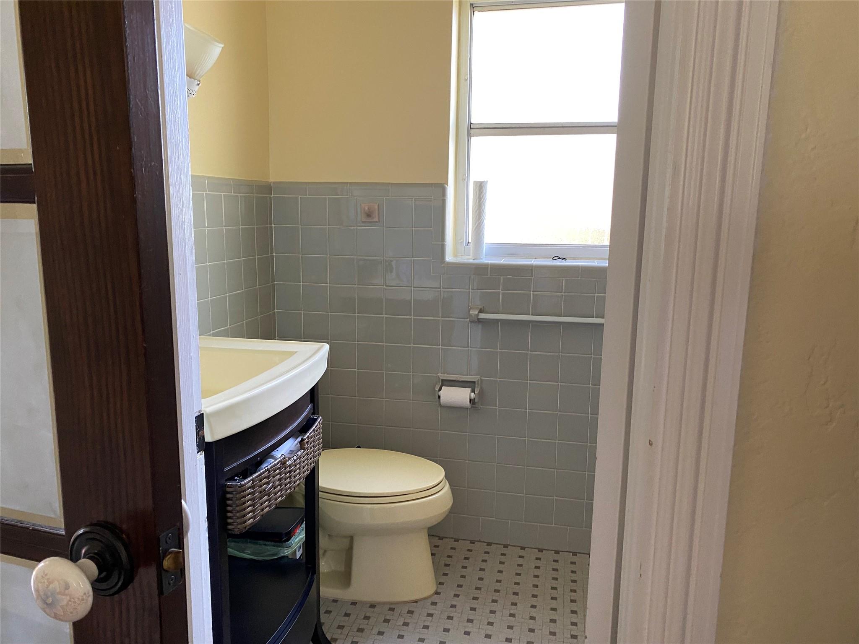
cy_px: 322
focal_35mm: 26
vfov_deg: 53.1
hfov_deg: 67.3
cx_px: 430
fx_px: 645
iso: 160
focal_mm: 4.25
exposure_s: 1/60
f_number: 1.8
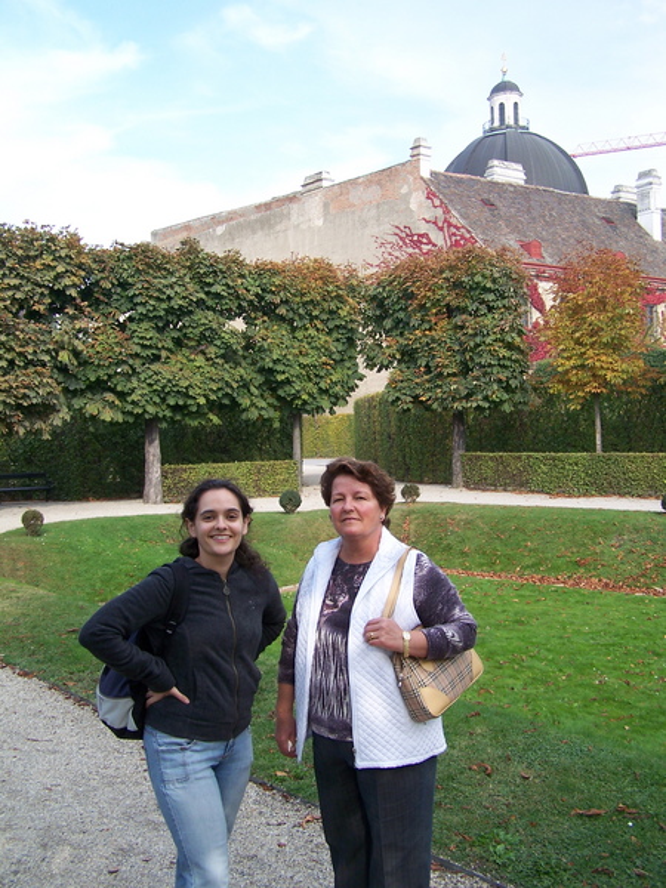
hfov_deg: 37.7
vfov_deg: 49.0
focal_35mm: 38
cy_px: 444
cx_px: 333
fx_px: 975
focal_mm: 6.3
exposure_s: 1/320
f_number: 2.8
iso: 80
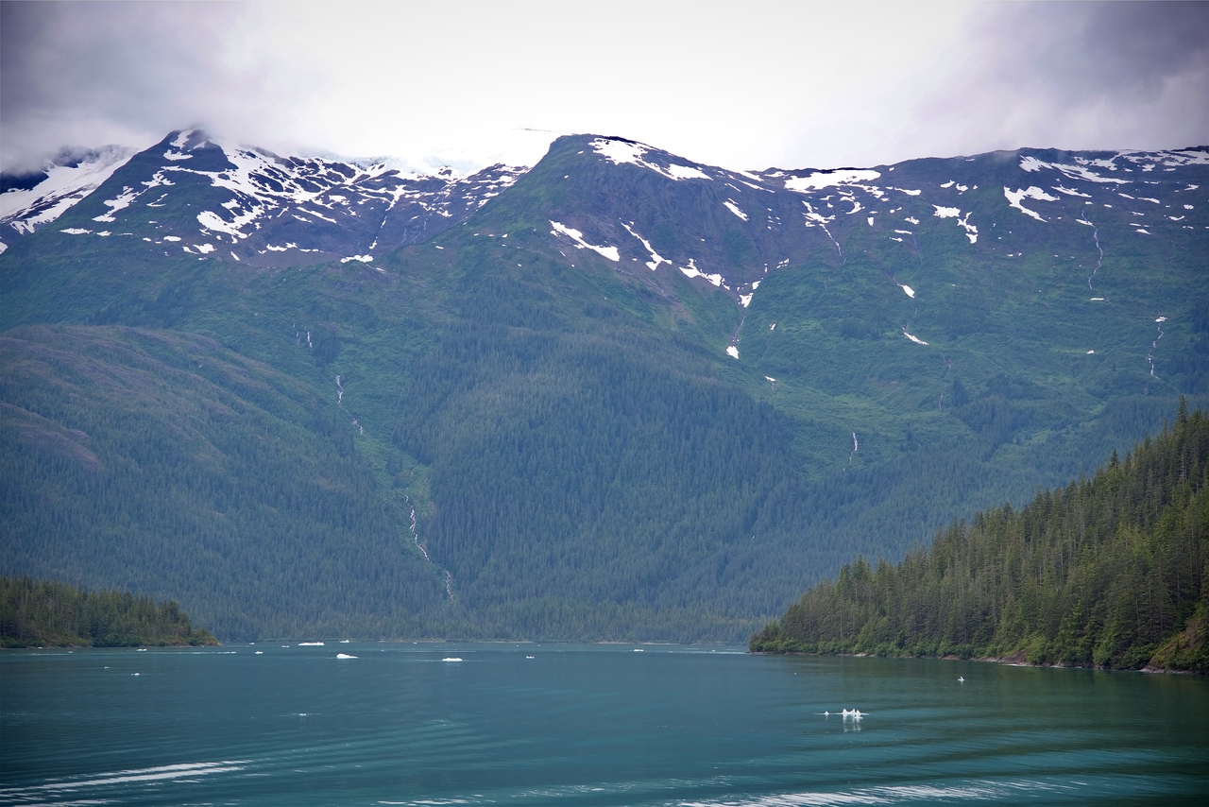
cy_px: 404
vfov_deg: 16.7
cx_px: 604
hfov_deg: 24.8
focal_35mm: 82
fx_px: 2754
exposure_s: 1/200
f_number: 4.5
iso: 100
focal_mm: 82
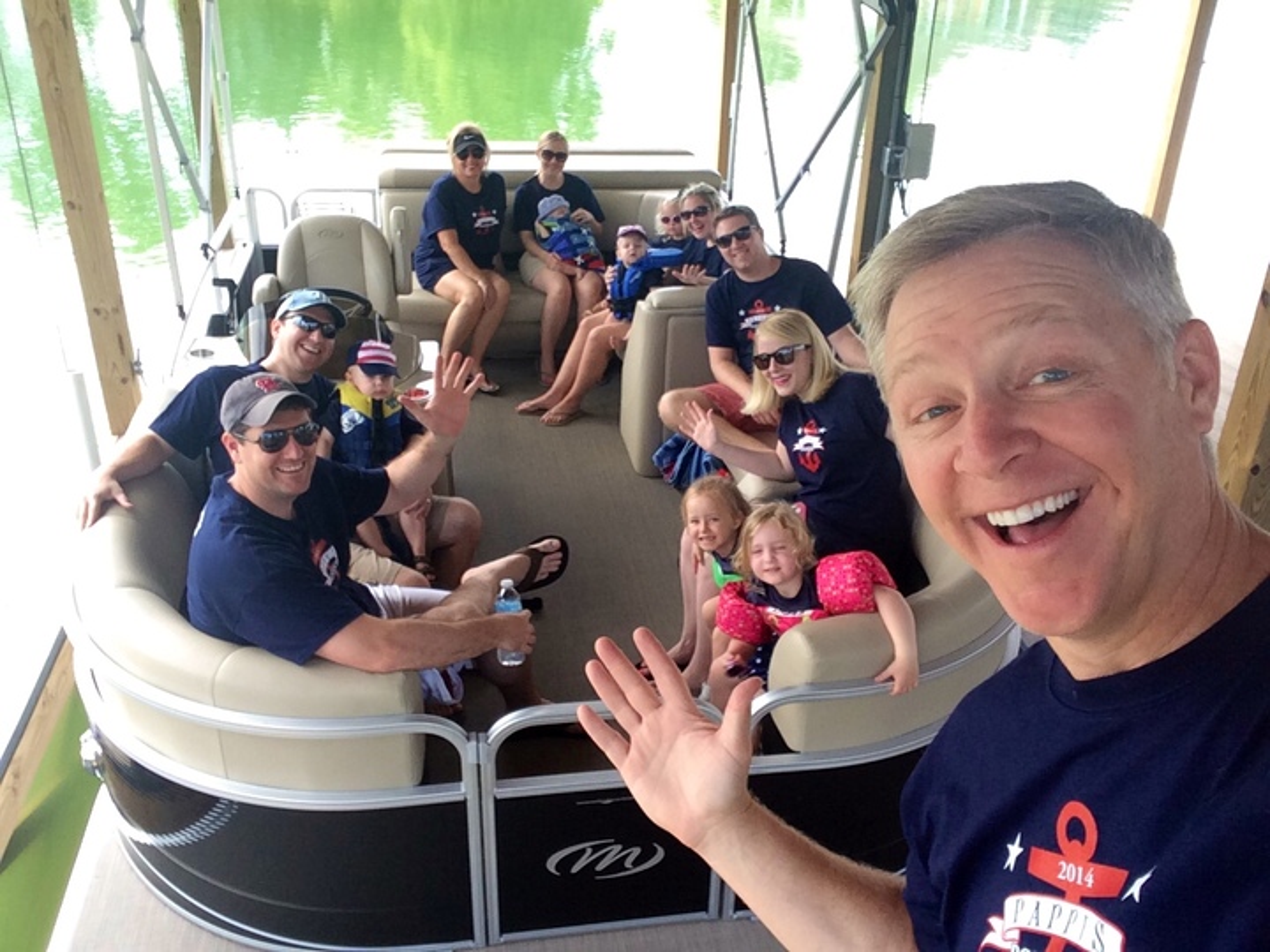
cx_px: 635
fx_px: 1211
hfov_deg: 55.4
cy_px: 476
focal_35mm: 33
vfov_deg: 42.9
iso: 50
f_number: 2.4
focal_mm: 2.15
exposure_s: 1/200
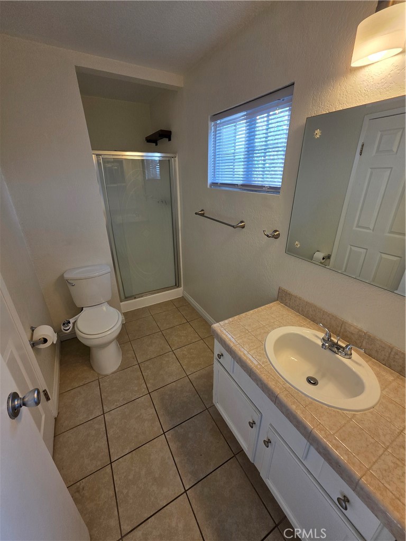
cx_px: 203
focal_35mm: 13
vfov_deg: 106.2
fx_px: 203
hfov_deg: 89.9
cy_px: 270
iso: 64
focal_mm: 2.2
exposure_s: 1/120
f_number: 1.9
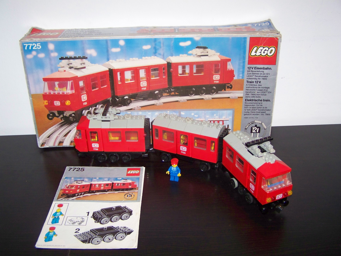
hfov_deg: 49.0
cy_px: 128
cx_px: 170
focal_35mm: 38
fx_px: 374
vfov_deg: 37.7
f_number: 2.8
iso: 200
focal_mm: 6.3
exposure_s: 1/30
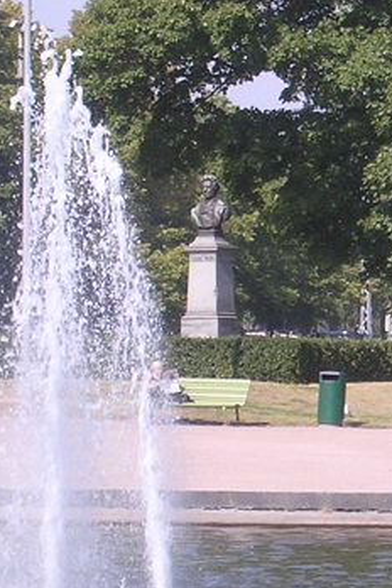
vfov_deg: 6.7
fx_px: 5047
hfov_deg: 4.4
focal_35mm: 309
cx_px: 730
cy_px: 352
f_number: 4.9
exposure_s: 1/222
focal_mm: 17.4
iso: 100
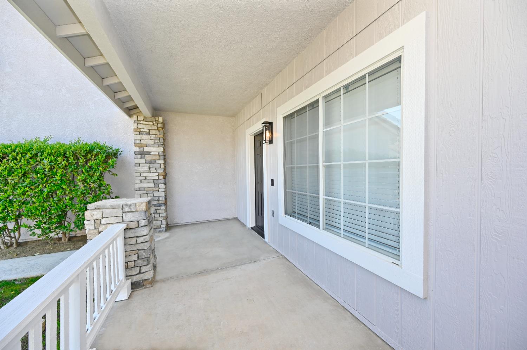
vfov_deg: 81.1
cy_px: 175
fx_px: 205
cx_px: 264
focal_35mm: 14
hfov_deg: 104.3
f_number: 5.6
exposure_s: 1/125
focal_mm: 14
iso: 200
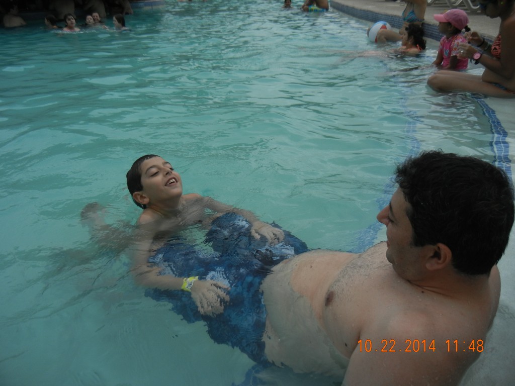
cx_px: 258
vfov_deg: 46.8
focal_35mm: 30
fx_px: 446
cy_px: 193
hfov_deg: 60.0
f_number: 7
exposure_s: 1/735
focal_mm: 5.4
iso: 160
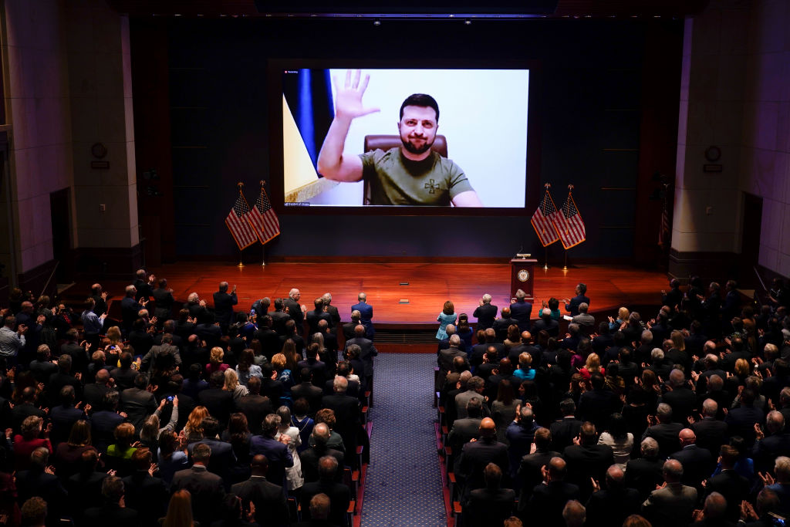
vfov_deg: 34.2
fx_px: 856
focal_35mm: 39
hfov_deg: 49.5
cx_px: 395
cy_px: 264
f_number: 3.5
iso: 400
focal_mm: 39
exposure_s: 1/80
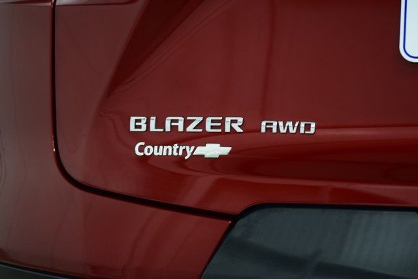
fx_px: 1219
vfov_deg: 13.0
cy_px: 140
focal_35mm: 105
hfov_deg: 19.5
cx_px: 209
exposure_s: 1/100
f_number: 2.8
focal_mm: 70
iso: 1600
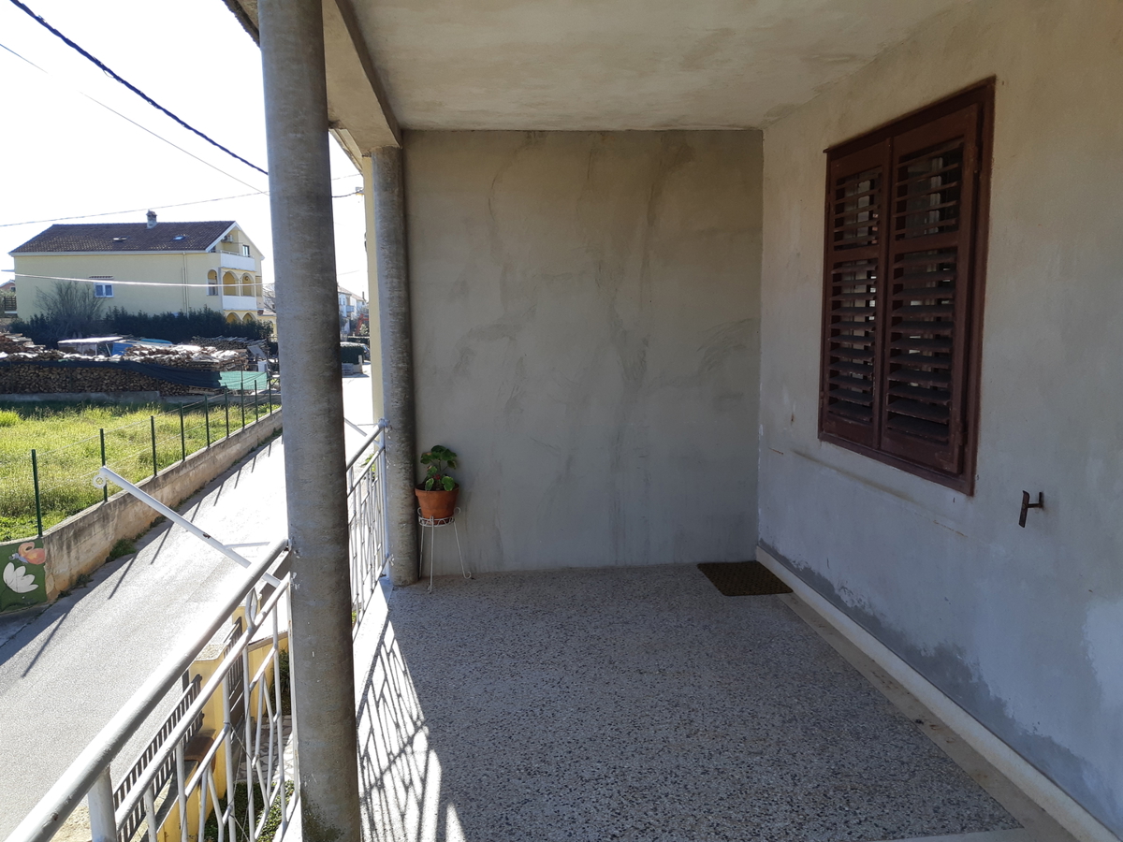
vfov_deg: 53.1
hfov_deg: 67.3
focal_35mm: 26
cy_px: 421
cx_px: 562
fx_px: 843
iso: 40
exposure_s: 1/792
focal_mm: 3.93
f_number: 1.7
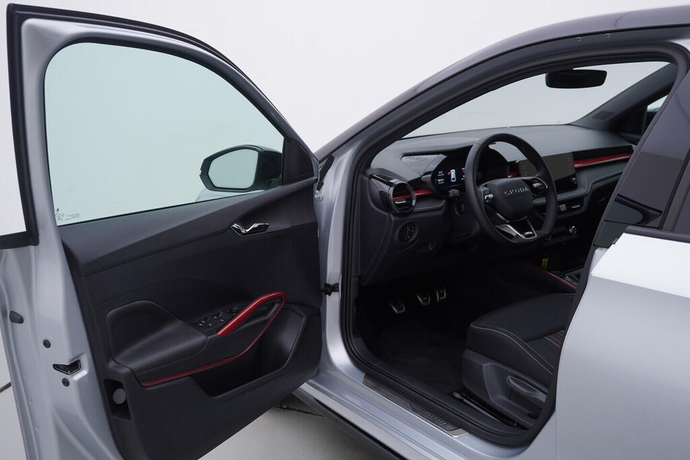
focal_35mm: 36
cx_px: 345
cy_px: 230
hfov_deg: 53.1
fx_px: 690
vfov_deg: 36.9
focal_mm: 24
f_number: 4
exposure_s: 1/80
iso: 125
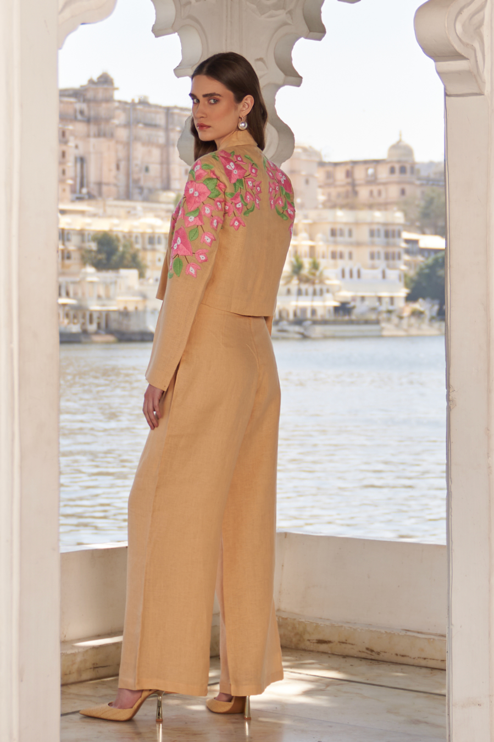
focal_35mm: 48
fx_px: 988
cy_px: 371
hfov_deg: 28.1
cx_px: 247
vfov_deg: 41.1
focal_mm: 32
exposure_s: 1/800
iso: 50
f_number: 2.8
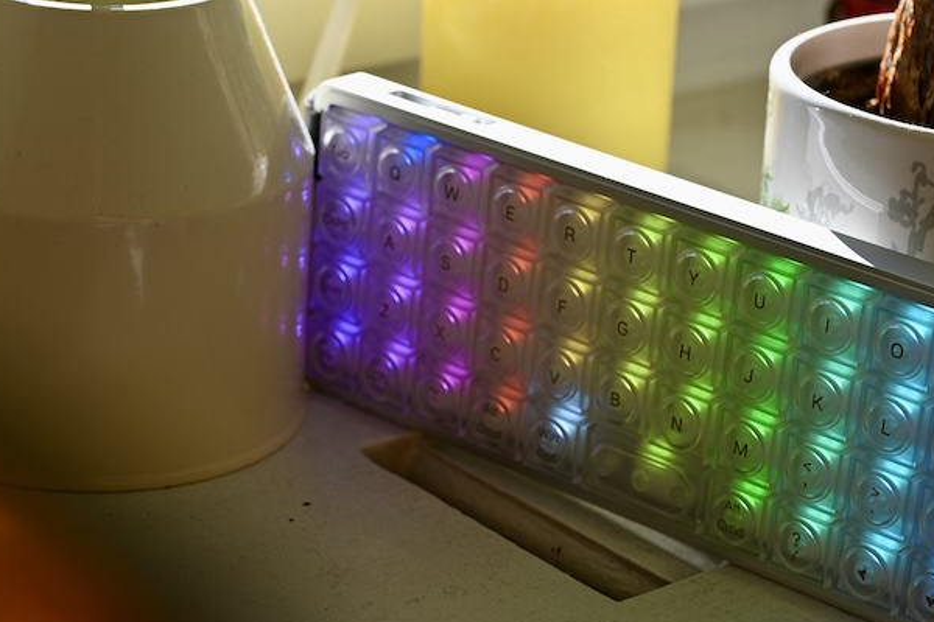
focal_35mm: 100
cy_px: 413
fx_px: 2594
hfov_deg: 20.4
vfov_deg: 13.7
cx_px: 601
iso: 100
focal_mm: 50
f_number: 5
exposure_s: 1/250
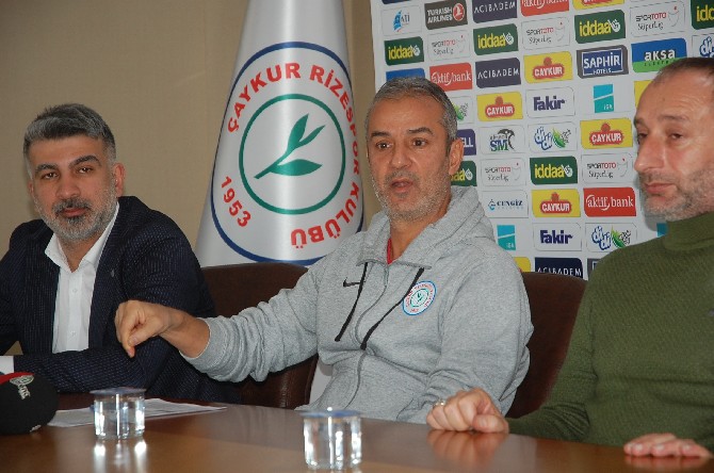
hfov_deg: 21.0
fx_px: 1930
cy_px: 236
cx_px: 357
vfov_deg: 14.0
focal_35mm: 98
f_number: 4.5
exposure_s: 1/60
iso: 400
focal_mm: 65
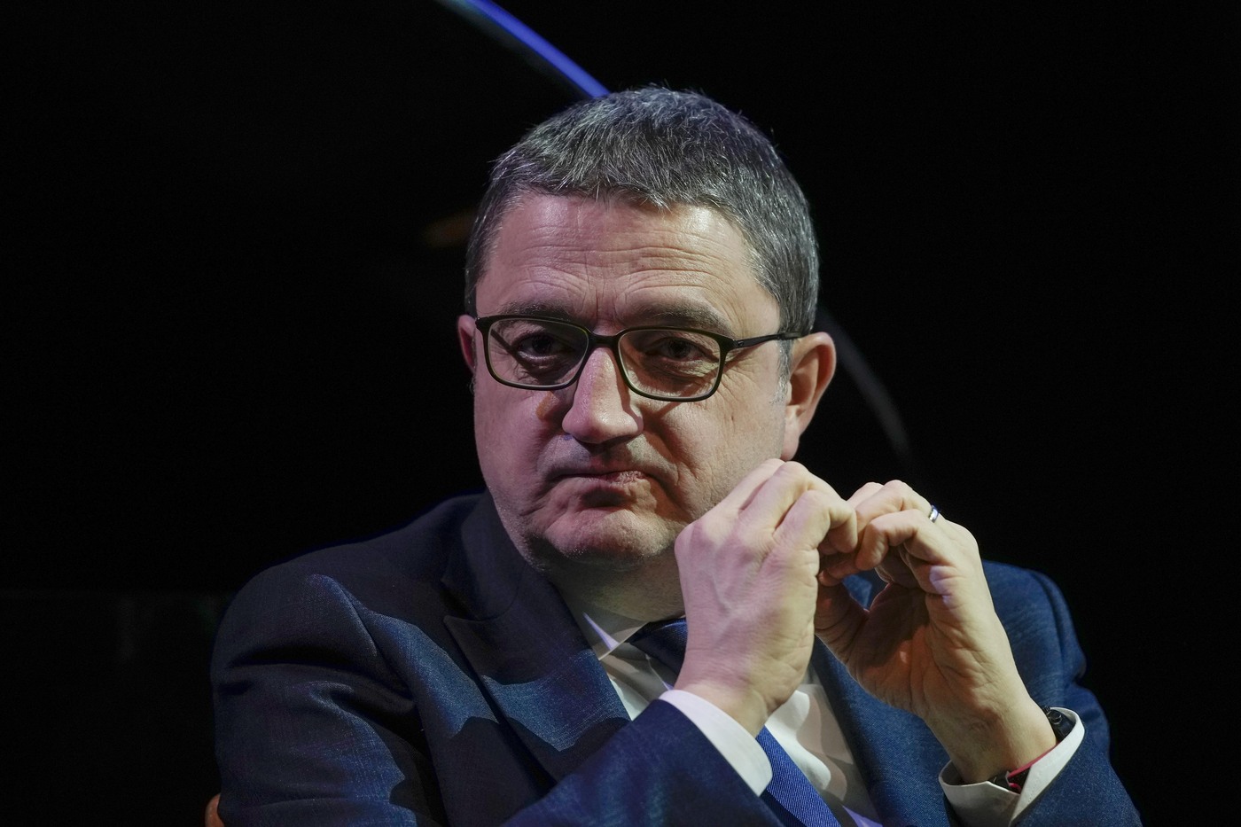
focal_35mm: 450
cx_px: 620
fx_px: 15510
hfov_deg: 4.6
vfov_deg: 3.1
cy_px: 414
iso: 1250
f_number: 2.8
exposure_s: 1/320
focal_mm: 300
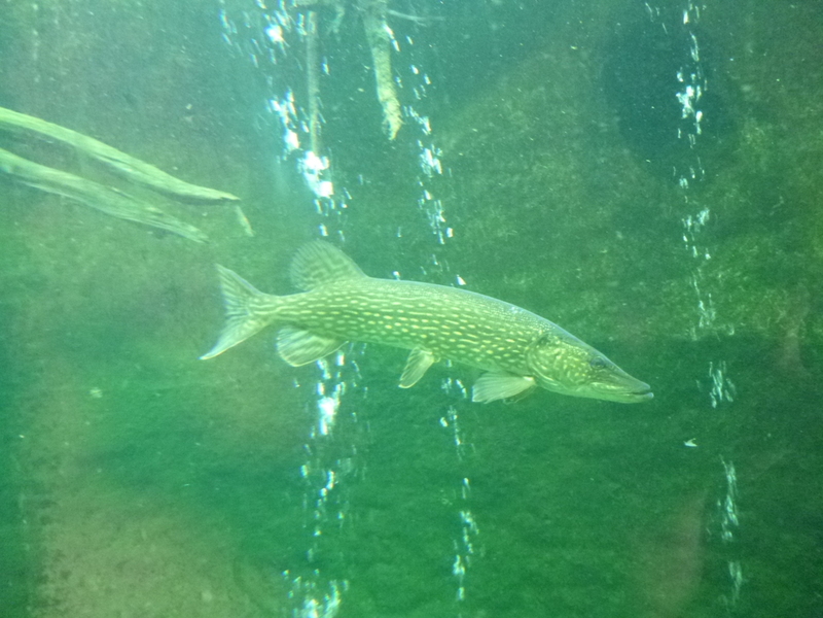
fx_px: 594
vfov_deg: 54.9
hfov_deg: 69.4
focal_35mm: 25
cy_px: 309
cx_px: 412
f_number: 3.1
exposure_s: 1/20
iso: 800
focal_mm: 4.5
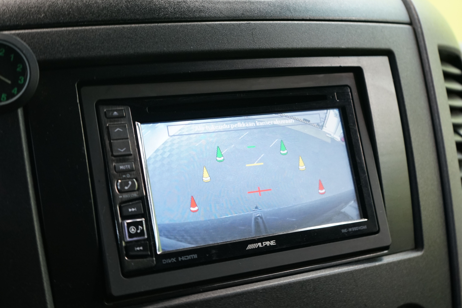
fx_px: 706
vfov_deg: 24.6
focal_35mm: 55
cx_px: 231
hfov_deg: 36.2
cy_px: 172
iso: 1600
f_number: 4.5
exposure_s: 1/25
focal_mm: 48
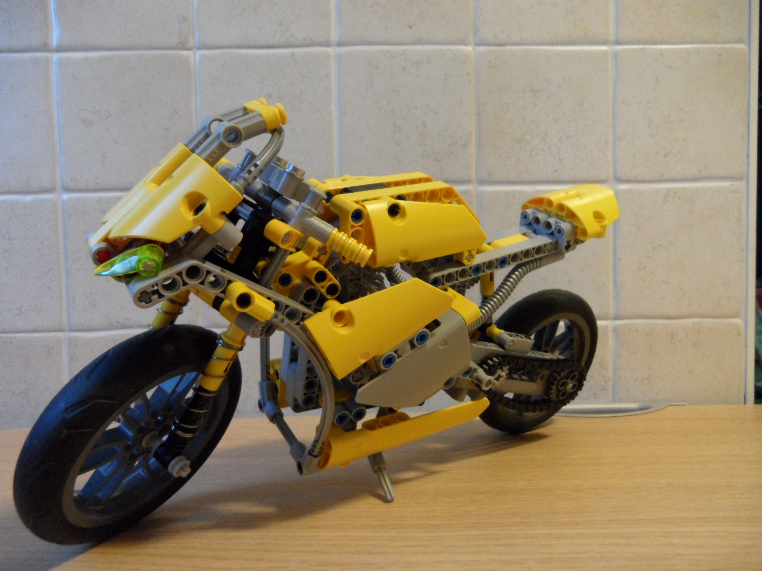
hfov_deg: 69.4
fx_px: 550
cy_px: 289
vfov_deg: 54.9
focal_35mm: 25
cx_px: 376
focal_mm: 4.1
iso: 400
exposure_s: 1/30
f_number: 2.9
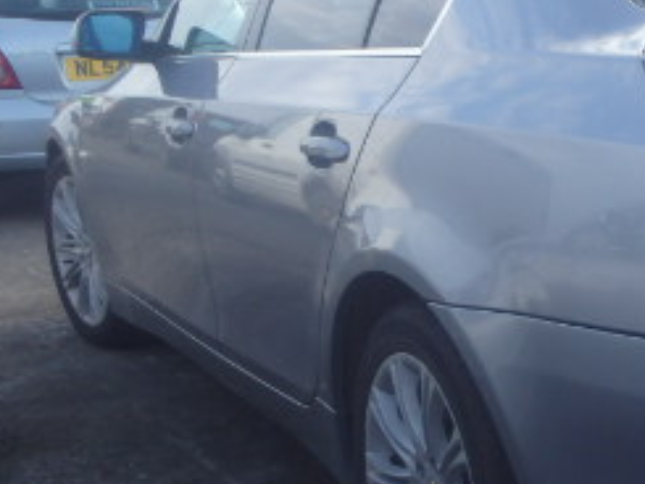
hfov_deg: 23.7
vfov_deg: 20.2
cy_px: 292
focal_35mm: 73
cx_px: 824
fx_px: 1361
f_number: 3.9
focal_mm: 5
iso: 125
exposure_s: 1/200
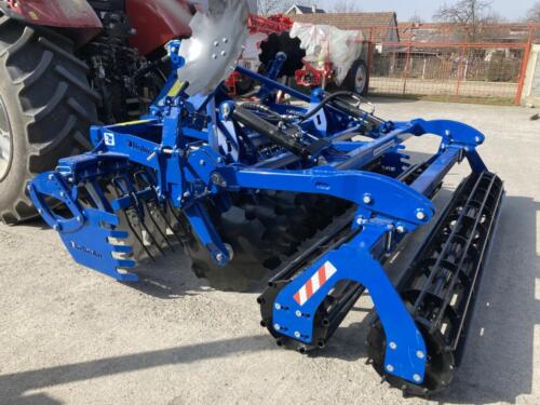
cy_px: 202
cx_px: 270
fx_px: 437
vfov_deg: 49.7
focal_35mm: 28
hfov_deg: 63.4
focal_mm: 3.99
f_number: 1.8
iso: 20
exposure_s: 1/827
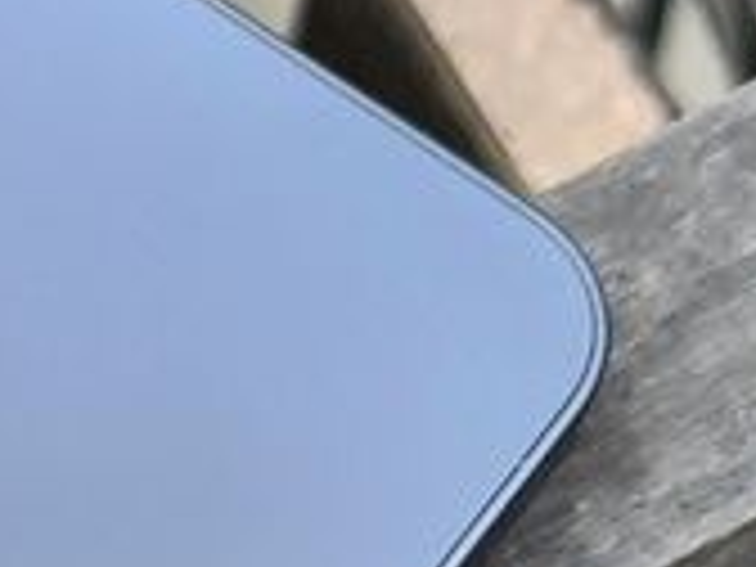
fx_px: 4259
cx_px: -698
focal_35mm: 195
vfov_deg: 7.4
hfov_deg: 9.5
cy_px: 968
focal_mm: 8.16
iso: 184
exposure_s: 1/100
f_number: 2
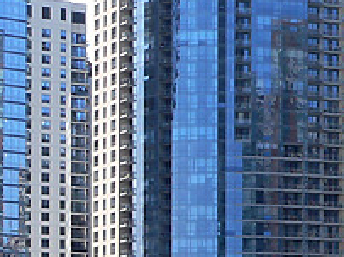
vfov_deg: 7.3
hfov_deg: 9.6
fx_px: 1986
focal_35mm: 200
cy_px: 359
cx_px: 493
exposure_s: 1/400
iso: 80
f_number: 4
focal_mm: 7.4
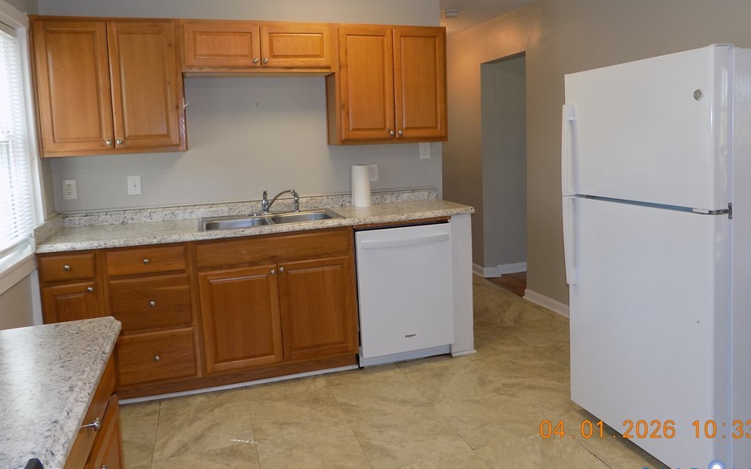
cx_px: 384
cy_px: 190
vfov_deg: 45.8
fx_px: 553
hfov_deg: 68.4
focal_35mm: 27
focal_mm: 4
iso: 125
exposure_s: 1/30
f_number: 3.1
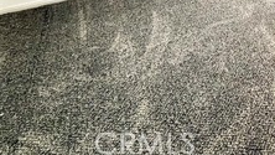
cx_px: 391
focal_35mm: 44
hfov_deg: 30.7
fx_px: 321
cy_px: -136
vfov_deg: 19.2
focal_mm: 2.22
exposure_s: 1/120
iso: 80
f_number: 2.2
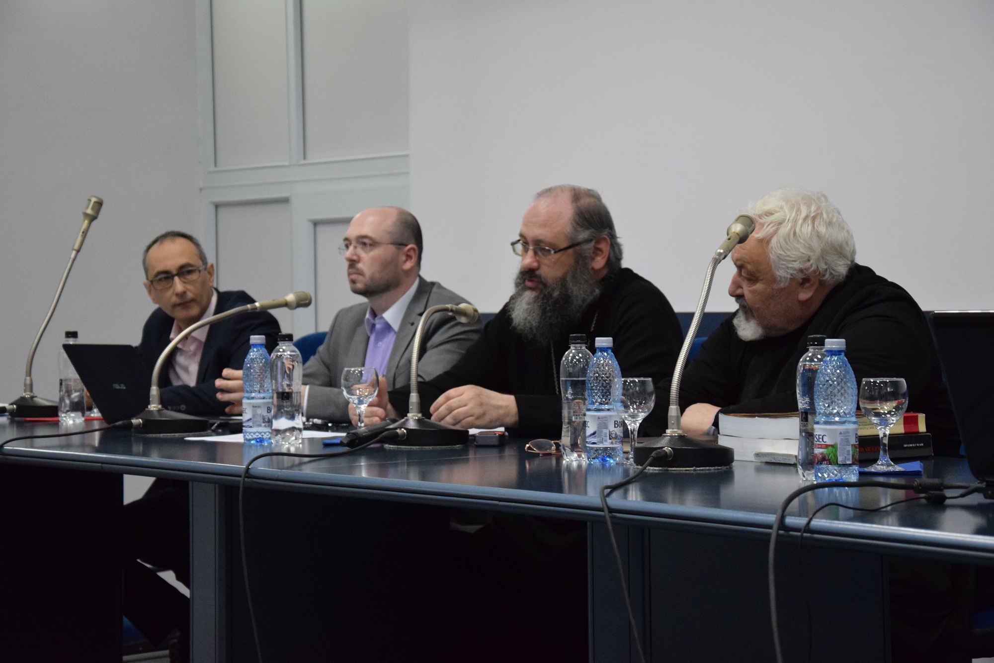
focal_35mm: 78
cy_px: 332
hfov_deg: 26.0
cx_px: 497
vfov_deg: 17.5
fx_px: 2153
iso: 2500
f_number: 5
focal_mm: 52
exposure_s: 1/50
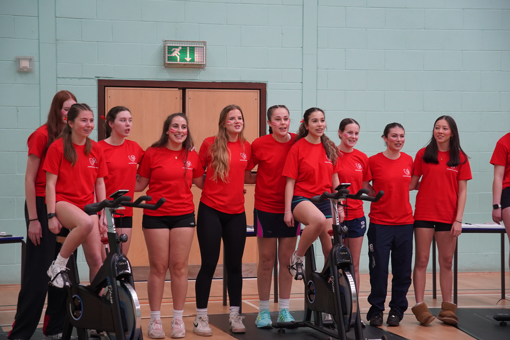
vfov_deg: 16.7
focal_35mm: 82
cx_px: 255
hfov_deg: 24.8
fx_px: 1162
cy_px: 170
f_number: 4.5
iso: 1000
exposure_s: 1/160
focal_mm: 55
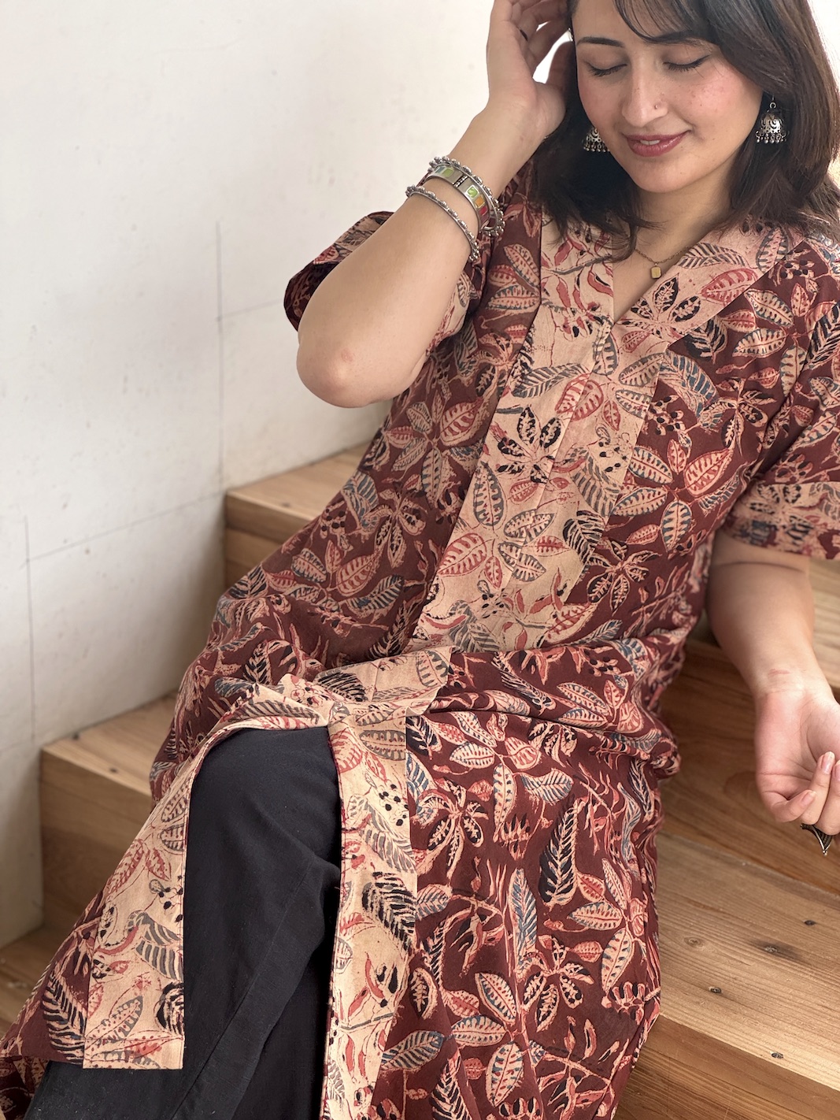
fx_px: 2491
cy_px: 560
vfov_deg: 25.3
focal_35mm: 77
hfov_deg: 19.1
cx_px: 420
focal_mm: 9
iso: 80
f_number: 2.8
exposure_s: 1/99
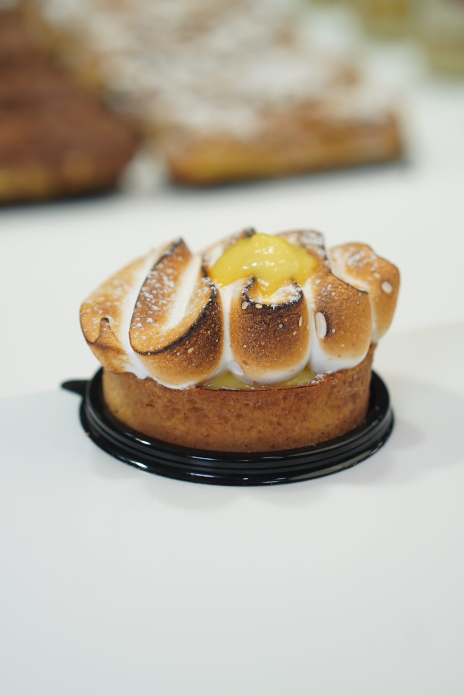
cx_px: 232
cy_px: 348
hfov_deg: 18.2
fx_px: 1450
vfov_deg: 27.0
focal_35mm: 75
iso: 100
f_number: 3.5
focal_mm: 50
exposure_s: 1/125
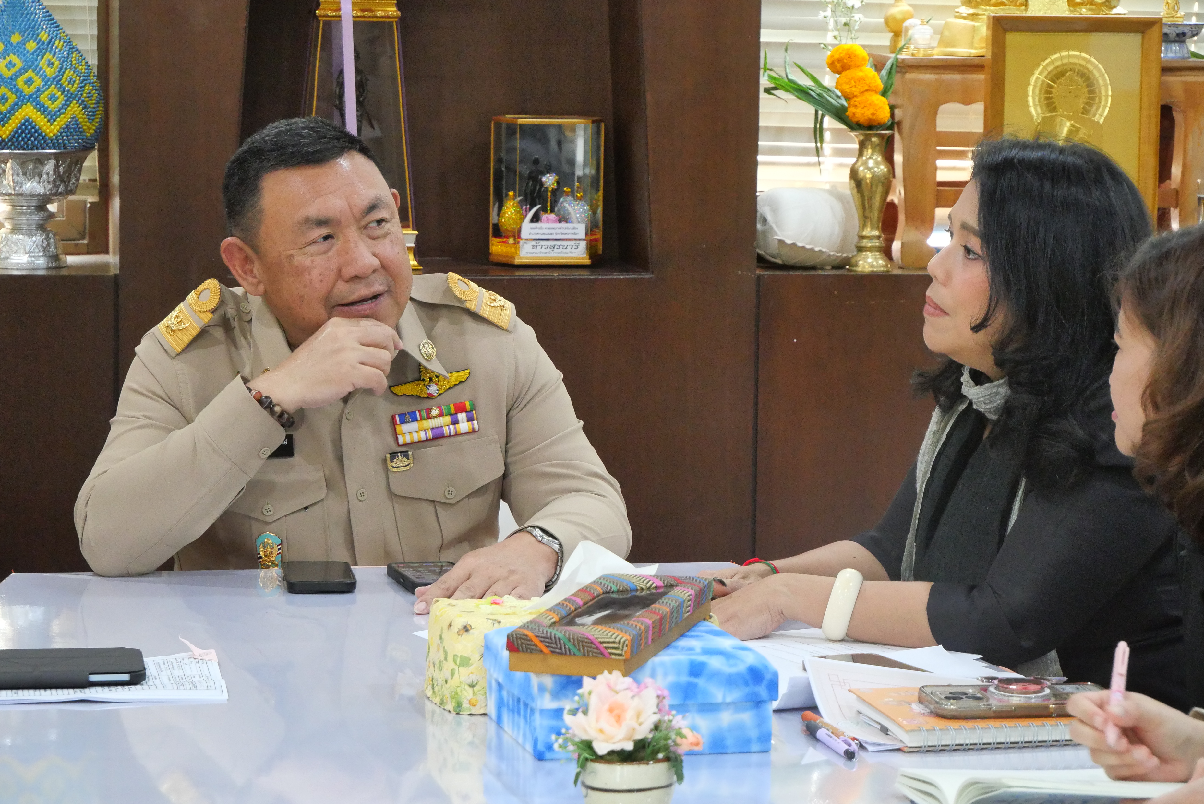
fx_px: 4150
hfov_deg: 16.5
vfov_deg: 11.1
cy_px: 402
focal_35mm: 124
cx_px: 602
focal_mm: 60
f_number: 5.6
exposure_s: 1/50
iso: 3200
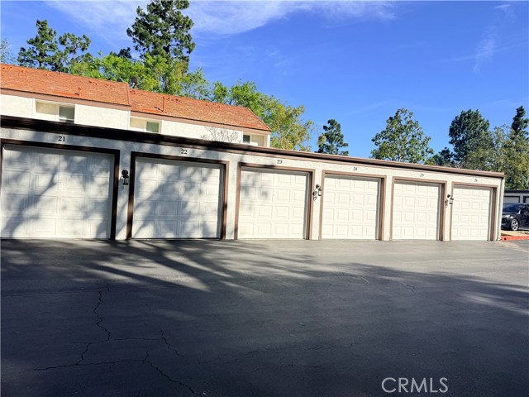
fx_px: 367
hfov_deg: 71.6
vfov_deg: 56.8
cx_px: 264
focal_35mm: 24
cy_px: 198
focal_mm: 6.76
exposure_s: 1/4673
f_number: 1.78
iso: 100
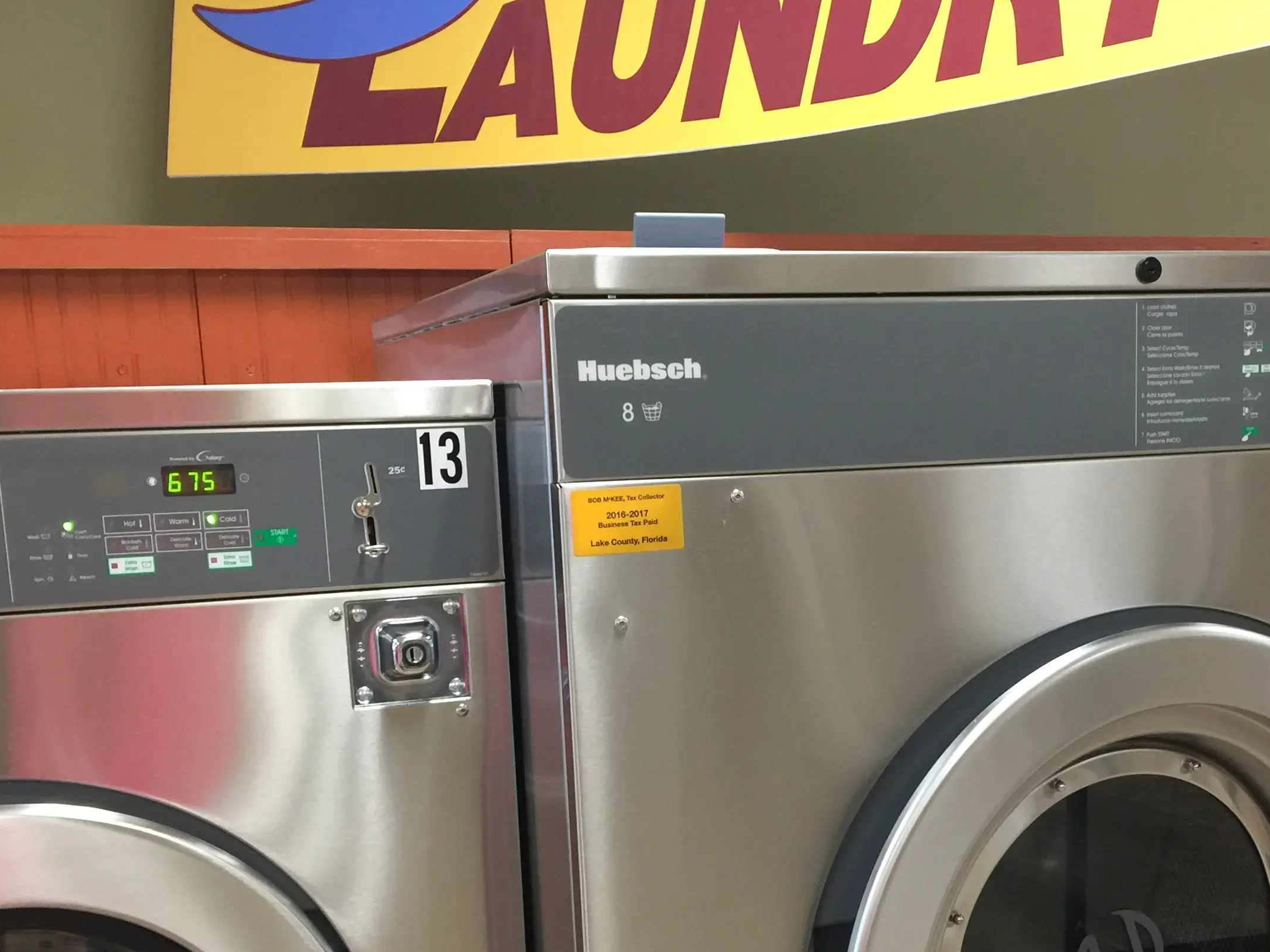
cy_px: 699
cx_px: 801
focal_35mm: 44
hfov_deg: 42.6
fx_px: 1614
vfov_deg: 32.3
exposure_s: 1/15
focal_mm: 4.15
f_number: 2.2
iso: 50
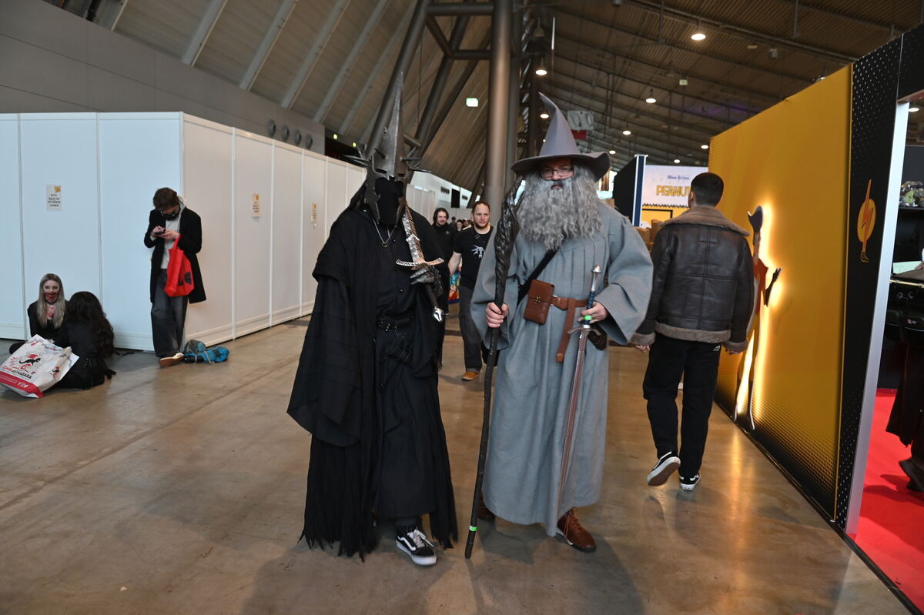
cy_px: 308
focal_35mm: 24
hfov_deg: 73.8
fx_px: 616
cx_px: 462
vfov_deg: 53.1
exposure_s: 1/80
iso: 1000
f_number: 3.5
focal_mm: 24
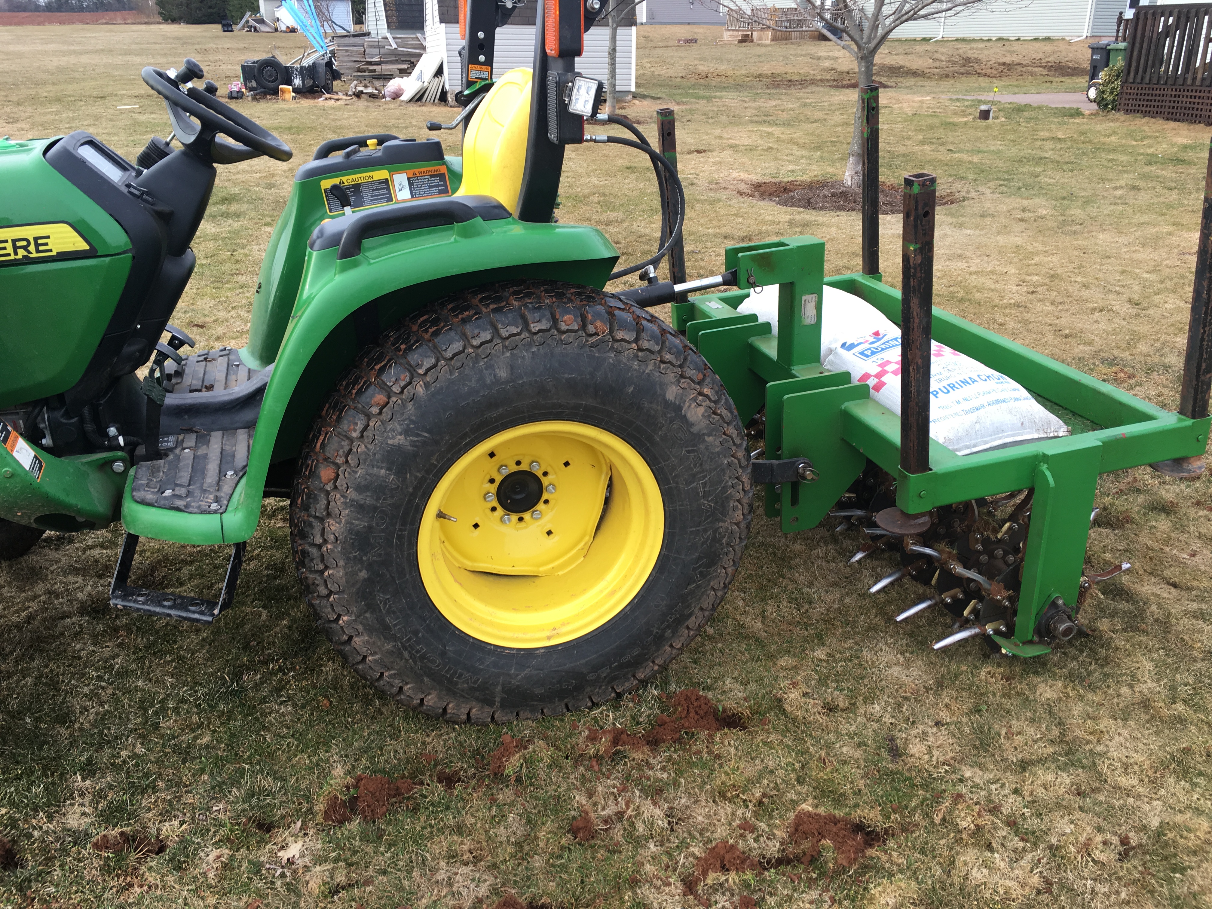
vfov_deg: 48.2
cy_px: 454
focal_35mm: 29
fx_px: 1015
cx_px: 606
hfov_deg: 61.7
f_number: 2.2
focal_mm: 4.15
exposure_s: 1/125
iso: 25
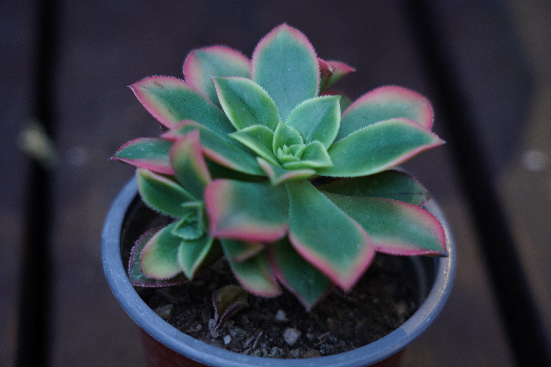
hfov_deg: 23.4
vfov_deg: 15.7
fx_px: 1331
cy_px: 184
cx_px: 276
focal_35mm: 87
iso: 800
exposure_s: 1/5
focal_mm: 87
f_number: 5.6
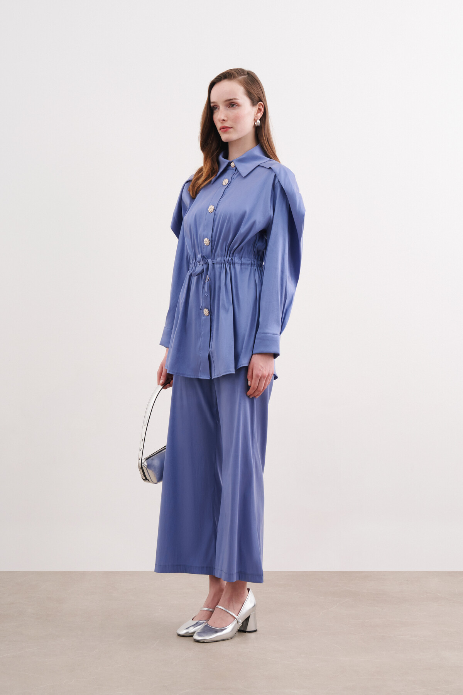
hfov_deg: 23.0
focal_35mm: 59
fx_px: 1138
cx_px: 232
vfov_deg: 33.9
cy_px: 348
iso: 400
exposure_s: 1/160
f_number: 11
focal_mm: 59
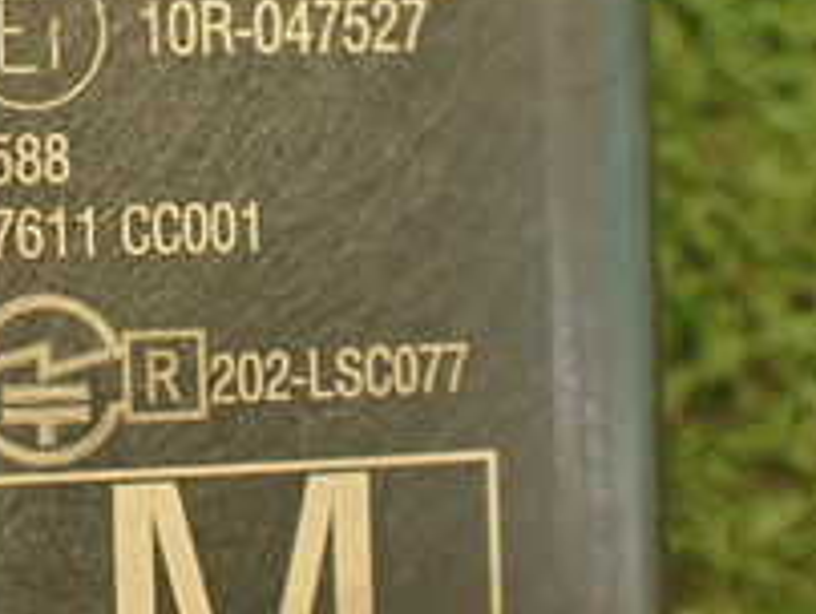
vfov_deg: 15.5
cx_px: -271
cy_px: 170
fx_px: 2242
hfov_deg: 19.0
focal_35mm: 95
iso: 640
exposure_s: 1/30
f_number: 2.4
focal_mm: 5.79
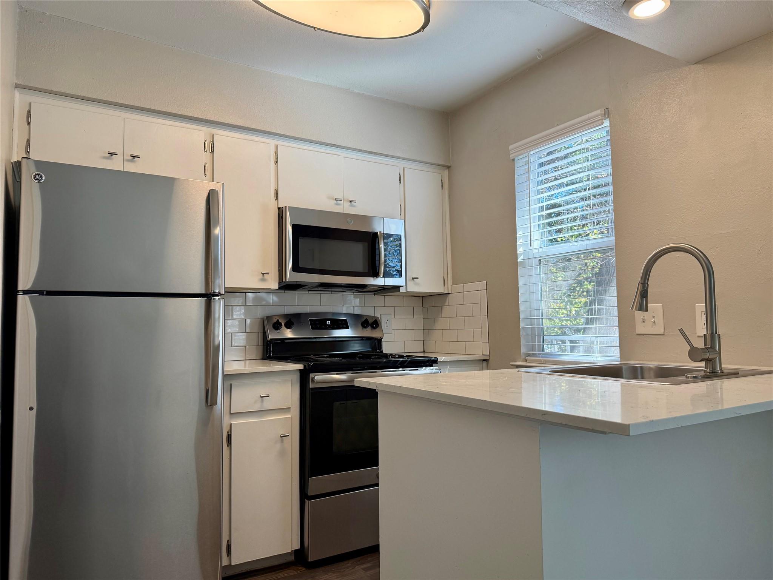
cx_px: 386
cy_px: 290
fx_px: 536
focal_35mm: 24
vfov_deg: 56.8
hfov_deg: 71.6
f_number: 1.78
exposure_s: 1/236
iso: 100
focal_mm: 6.76
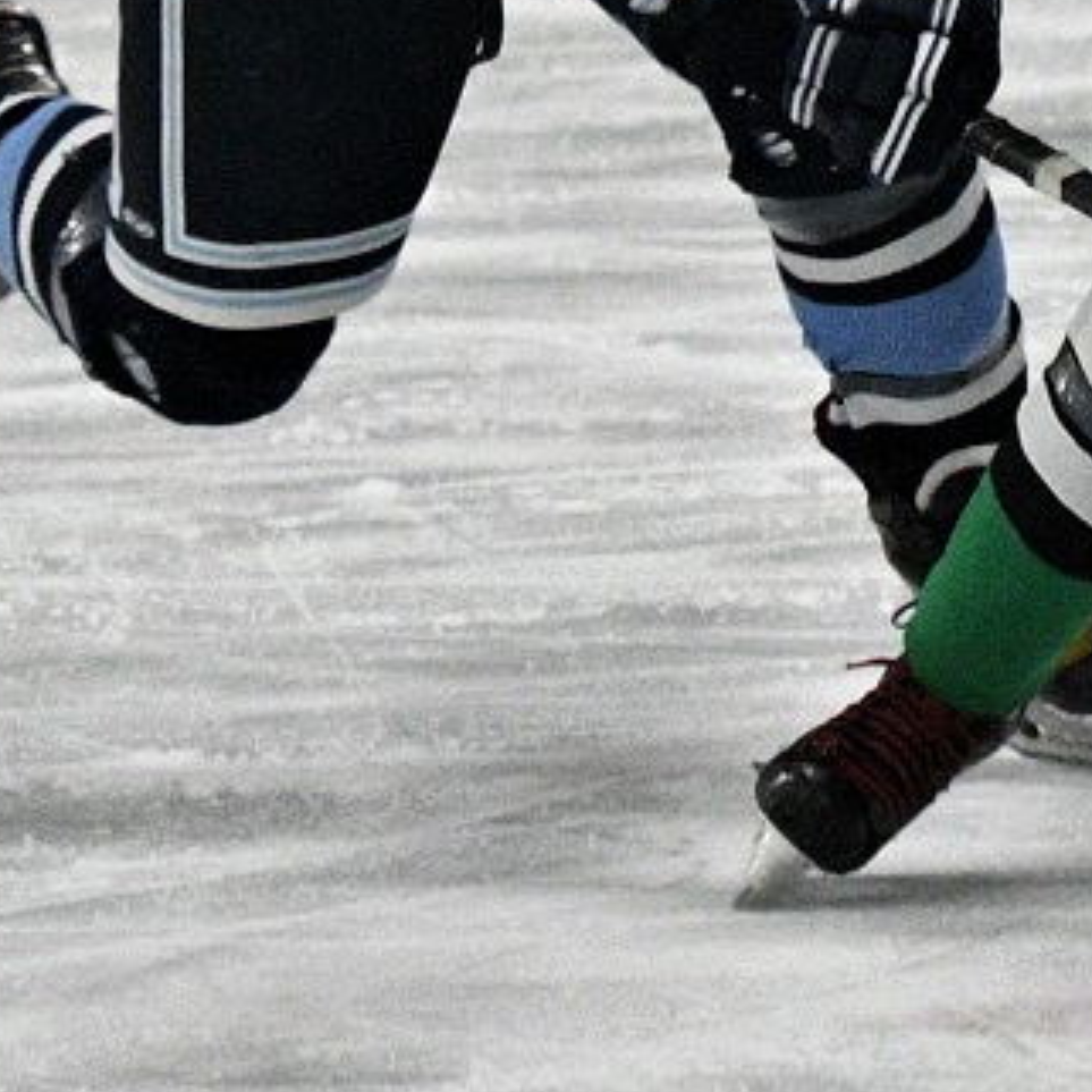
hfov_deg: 3.9
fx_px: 15954
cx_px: 1691
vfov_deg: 3.9
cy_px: -34
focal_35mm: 447
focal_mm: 110
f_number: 4.5
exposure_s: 1/1000
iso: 5600
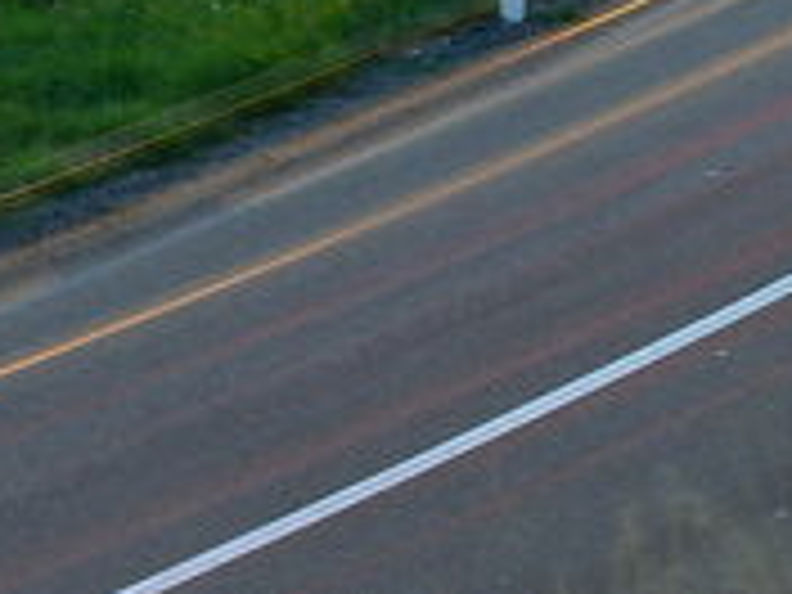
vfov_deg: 5.0
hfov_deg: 6.7
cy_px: -414
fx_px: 6727
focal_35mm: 294
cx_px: 1152
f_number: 11
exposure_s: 30
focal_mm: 18.2
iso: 80
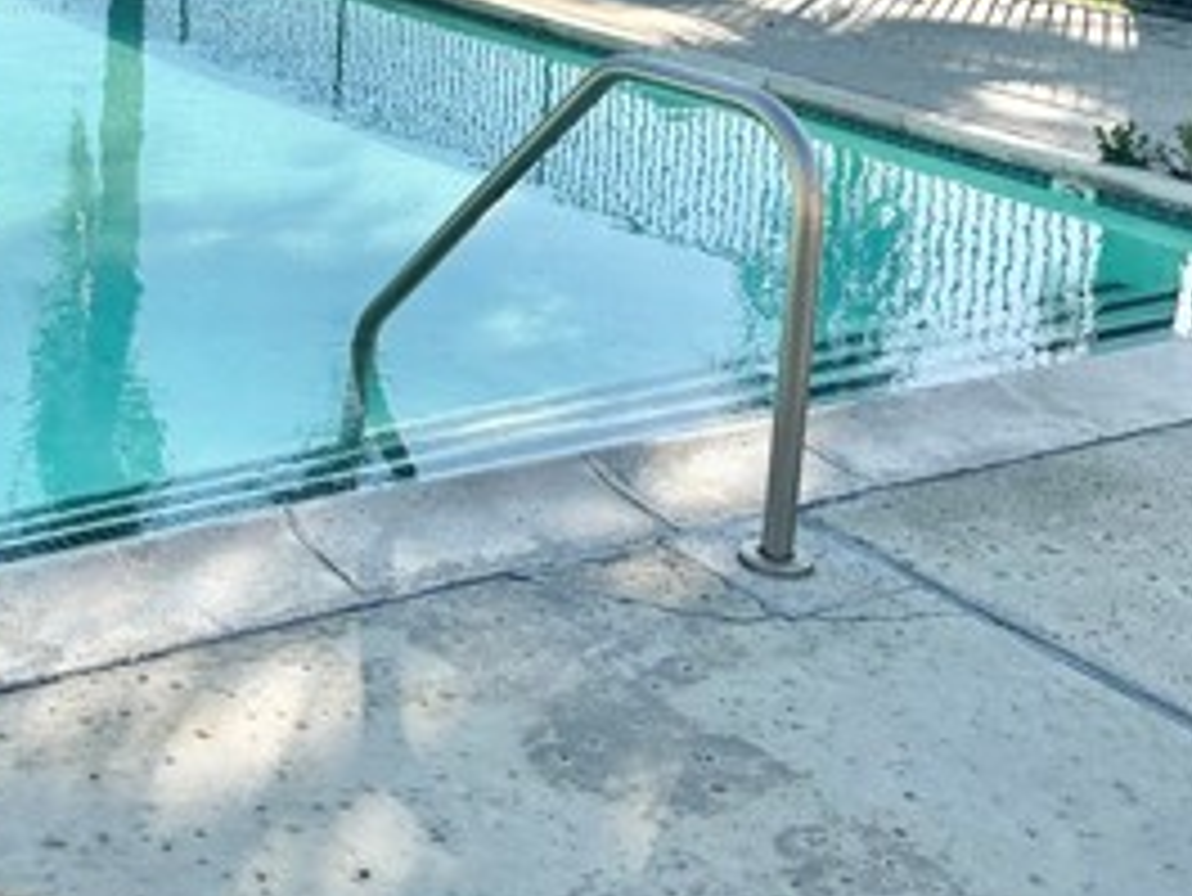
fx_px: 1998
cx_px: 220
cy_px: -122
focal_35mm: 58
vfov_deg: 23.5
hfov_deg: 32.2
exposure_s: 1/5263
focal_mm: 6.86
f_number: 1.78
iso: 80
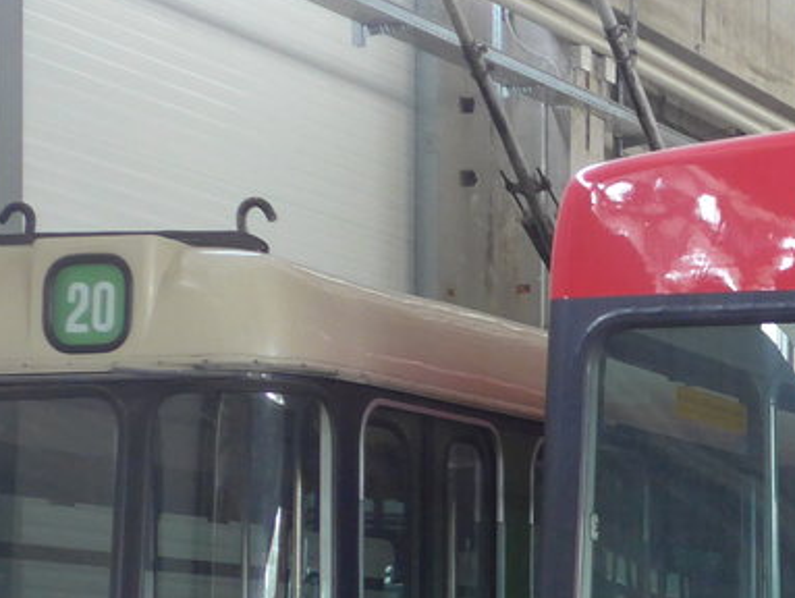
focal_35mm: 144
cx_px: 1071
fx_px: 3310
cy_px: 723
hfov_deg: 13.2
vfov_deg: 10.2
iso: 400
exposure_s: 1/50
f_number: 3
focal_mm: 9.5
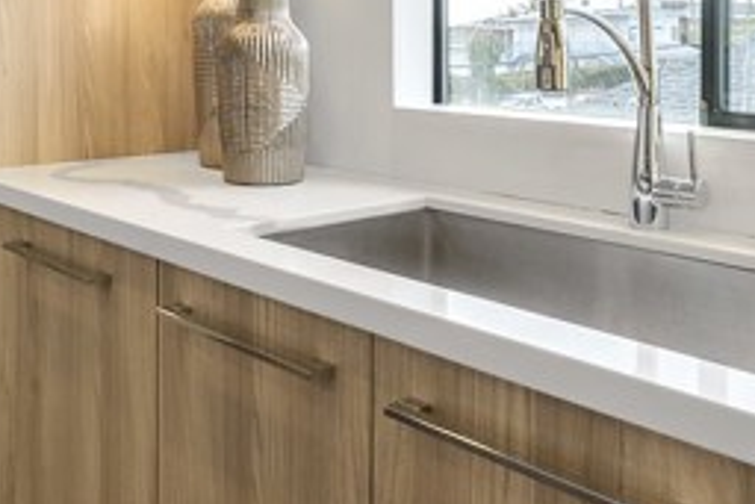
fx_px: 944
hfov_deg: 43.2
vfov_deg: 28.6
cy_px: 35
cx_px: 283
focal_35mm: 45
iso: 125
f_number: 8
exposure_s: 1/125
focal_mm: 18
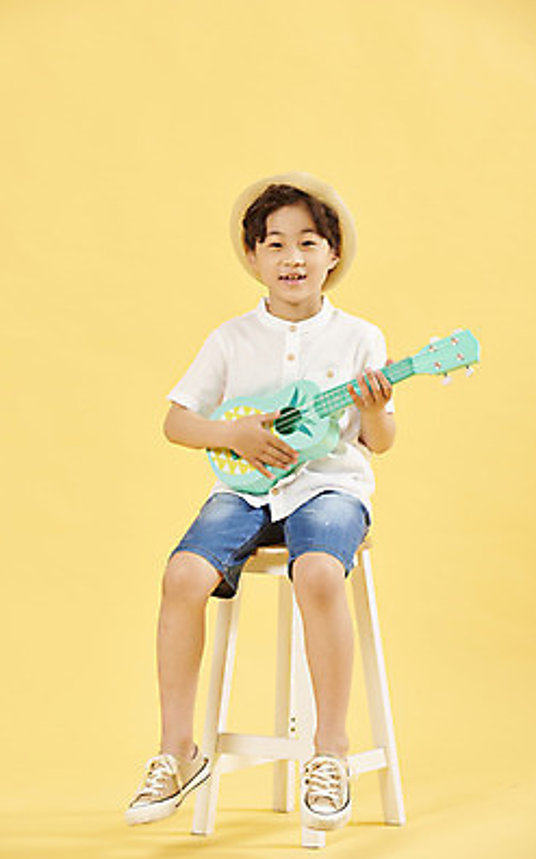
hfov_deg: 9.8
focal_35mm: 134
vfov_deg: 15.6
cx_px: 251
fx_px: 3136
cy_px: 430
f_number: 8
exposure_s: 1/125
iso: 125
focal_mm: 130
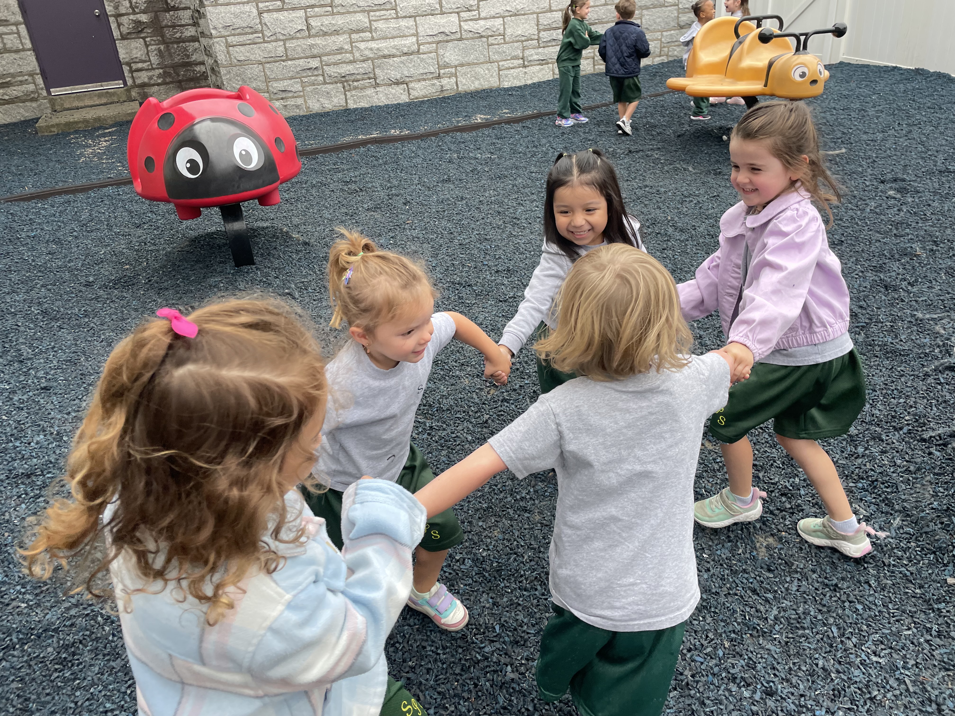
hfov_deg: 67.3
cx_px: 478
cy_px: 358
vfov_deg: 53.1
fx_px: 717
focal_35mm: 26
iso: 32
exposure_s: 1/349
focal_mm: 4.2
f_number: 1.6
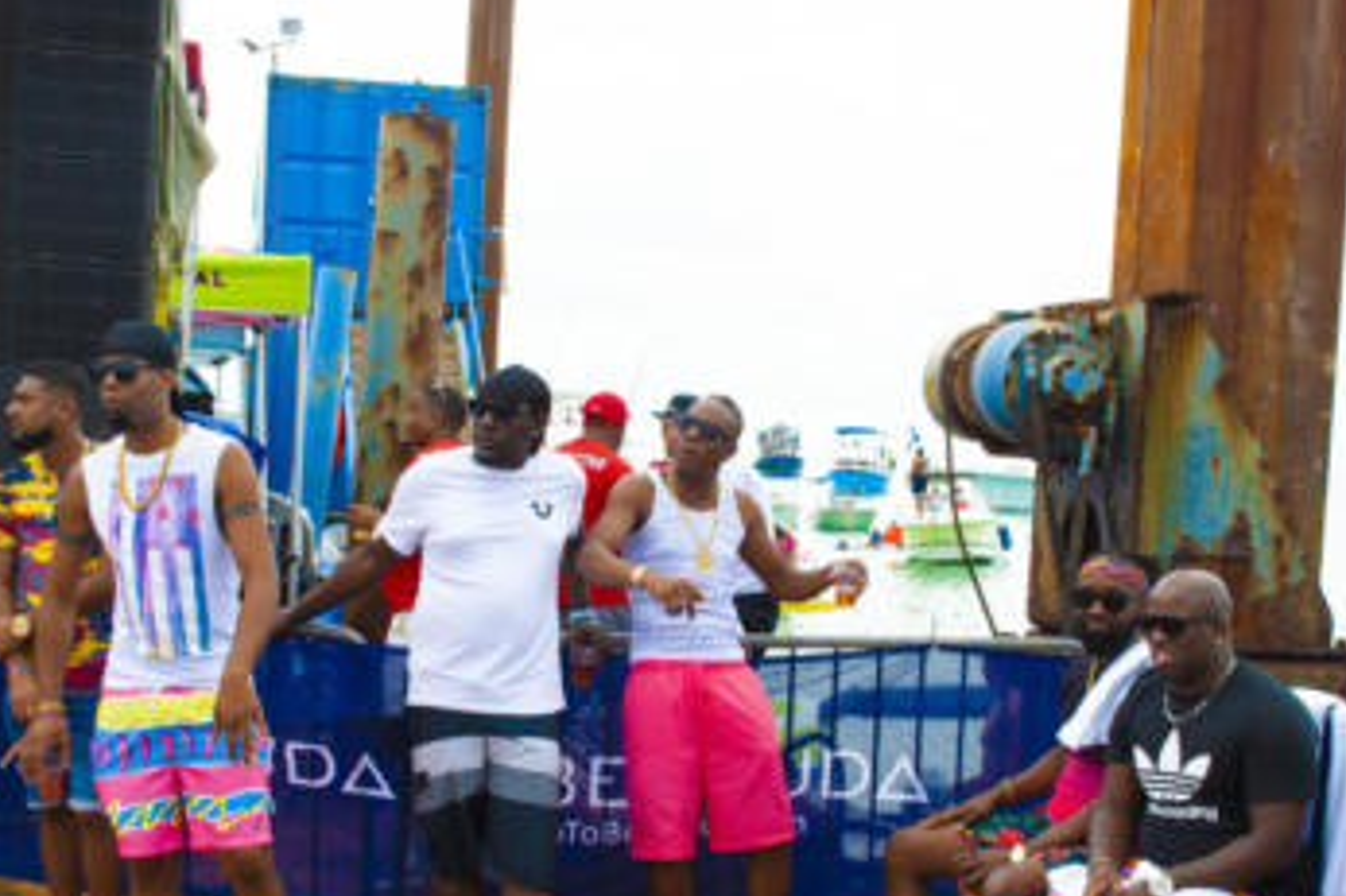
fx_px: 1943
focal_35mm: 52
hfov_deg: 38.2
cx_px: 687
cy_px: 518
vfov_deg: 25.9
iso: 100
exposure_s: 1/250
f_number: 8
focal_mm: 24
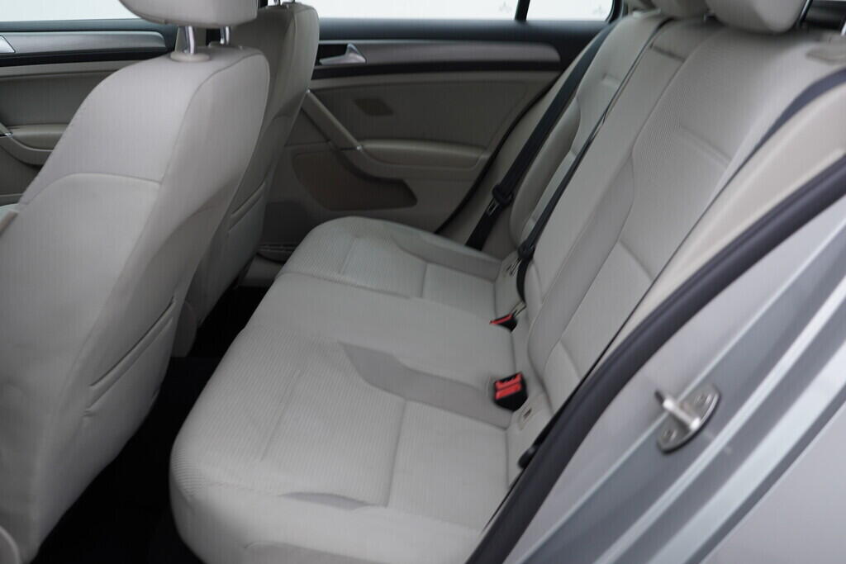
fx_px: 846
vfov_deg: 36.9
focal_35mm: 36
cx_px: 423
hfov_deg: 53.1
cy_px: 282
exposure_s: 1/50
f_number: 3.2
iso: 125
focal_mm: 24
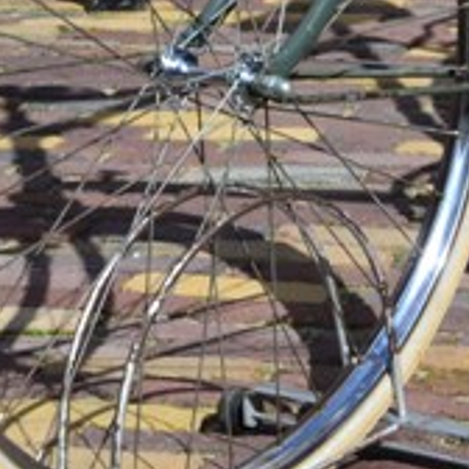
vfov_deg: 9.9
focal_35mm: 171
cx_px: 567
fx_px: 2621
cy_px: -264
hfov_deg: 10.1
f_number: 11
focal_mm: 22
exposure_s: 1/400
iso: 400
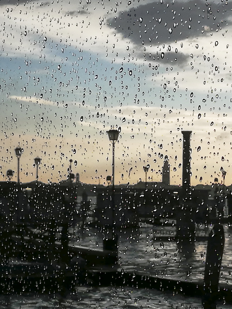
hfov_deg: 13.6
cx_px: 153
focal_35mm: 109
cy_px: 149
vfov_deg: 18.0
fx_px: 974
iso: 50
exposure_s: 1/320
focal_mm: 3.81
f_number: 2.2
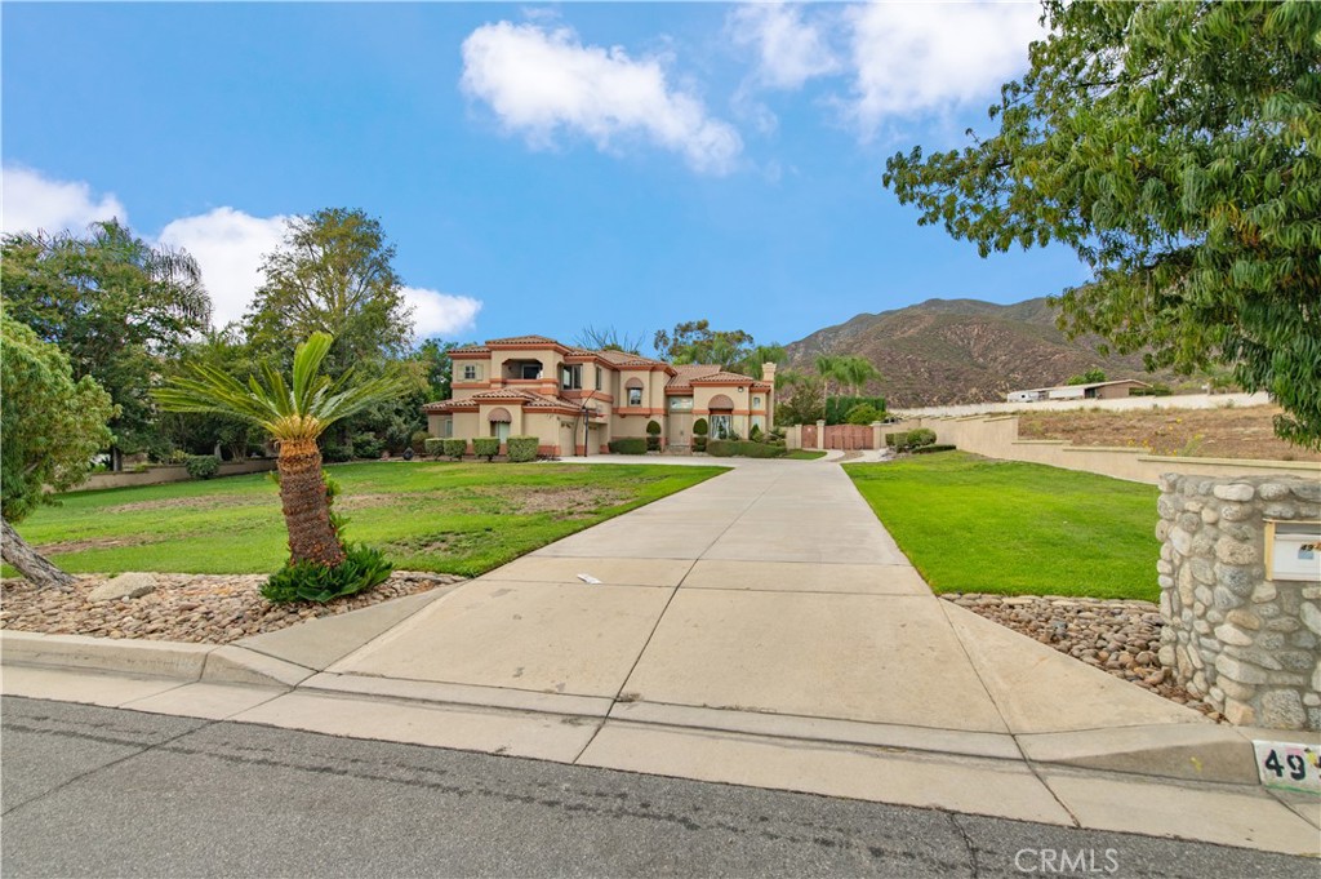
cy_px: 440
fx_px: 587
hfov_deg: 96.8
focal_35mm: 16
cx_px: 660
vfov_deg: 73.7
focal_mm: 16
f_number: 6.3
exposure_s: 1/320
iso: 100
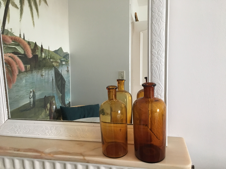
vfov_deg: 48.2
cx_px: 113
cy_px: 84
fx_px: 189
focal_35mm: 29
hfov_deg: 61.7
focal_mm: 4.15
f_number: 2.2
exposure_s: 1/25
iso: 200
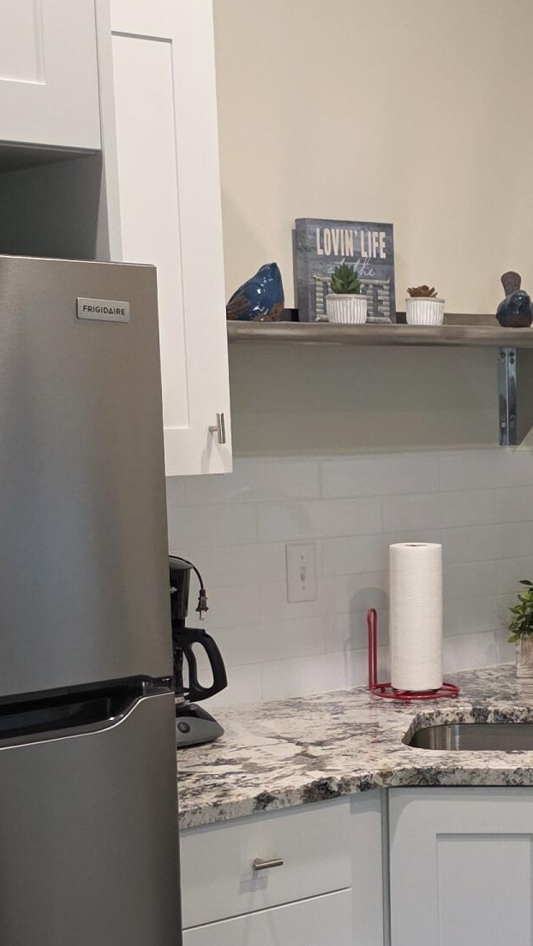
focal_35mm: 68
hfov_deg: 17.4
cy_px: 617
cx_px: 514
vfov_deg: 30.8
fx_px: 1708
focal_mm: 6.3
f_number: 1.7
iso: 320
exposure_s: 1/120
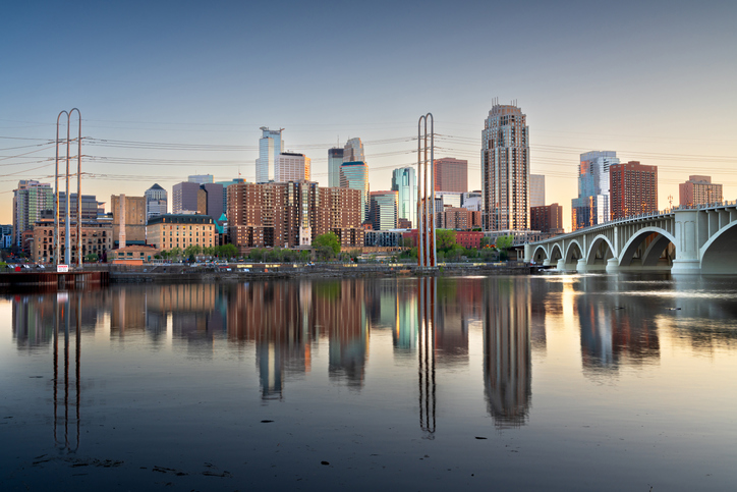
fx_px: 696
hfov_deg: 55.8
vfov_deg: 38.9
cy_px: 246
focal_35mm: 34
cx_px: 368
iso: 100
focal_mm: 34
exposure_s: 1.3
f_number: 11
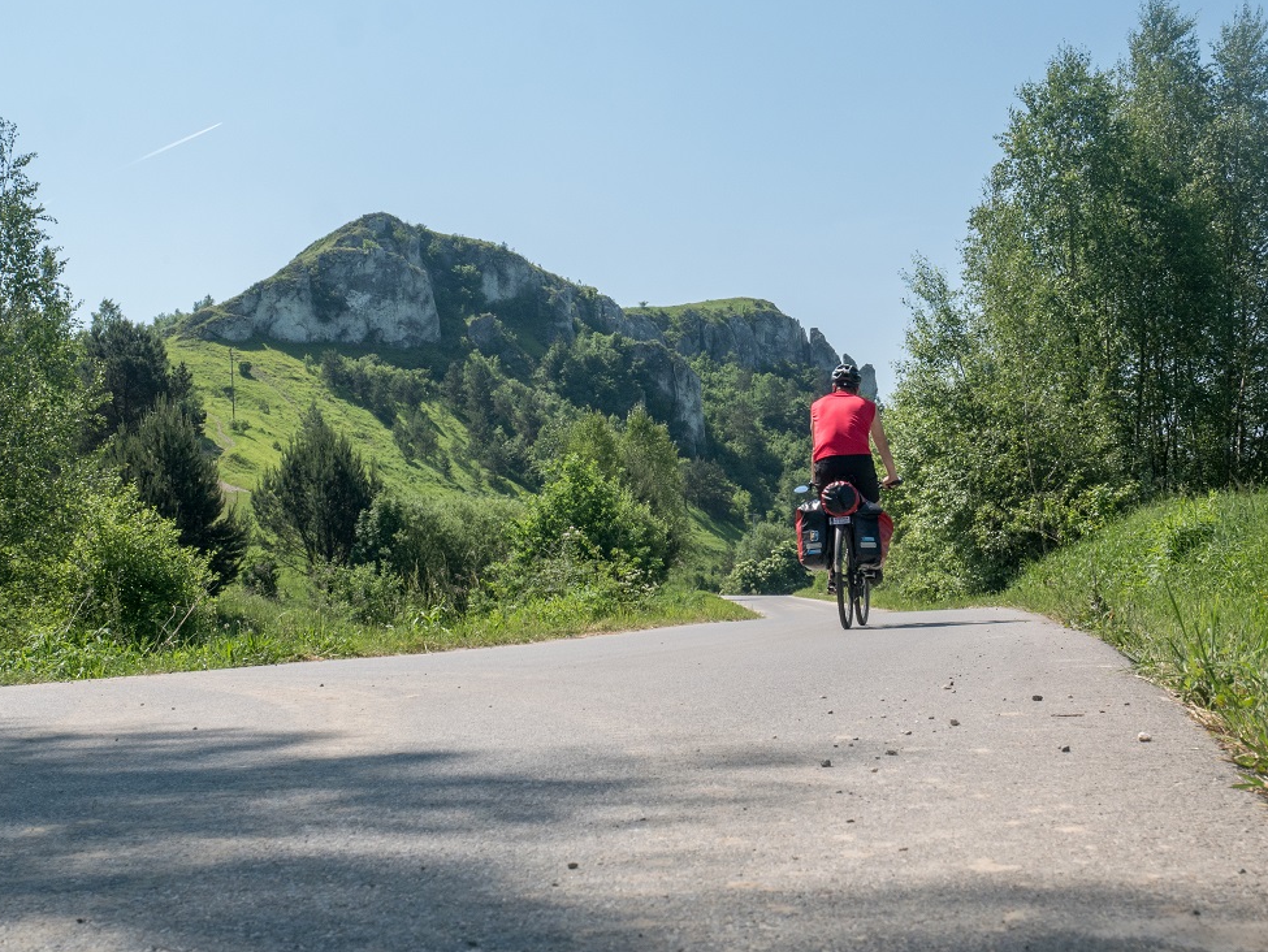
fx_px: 1759
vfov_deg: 30.2
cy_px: 410
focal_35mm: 48
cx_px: 598
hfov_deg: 39.6
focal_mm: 20
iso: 200
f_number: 10
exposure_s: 1/400
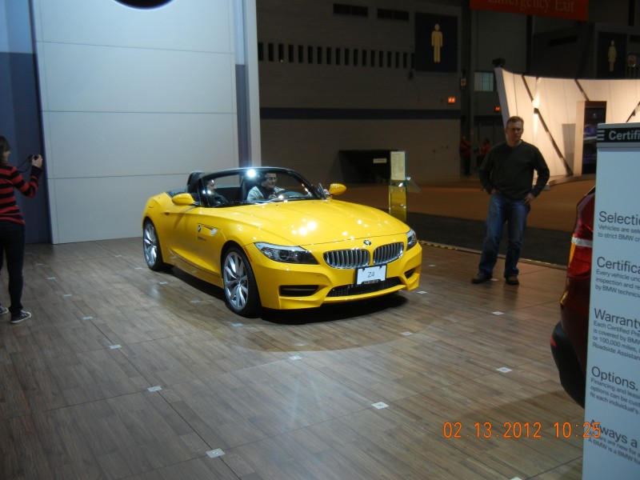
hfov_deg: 54.0
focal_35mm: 34
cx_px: 320
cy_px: 240
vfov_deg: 41.8
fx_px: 629
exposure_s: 1/79.7
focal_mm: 6.2
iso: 160
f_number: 3.6
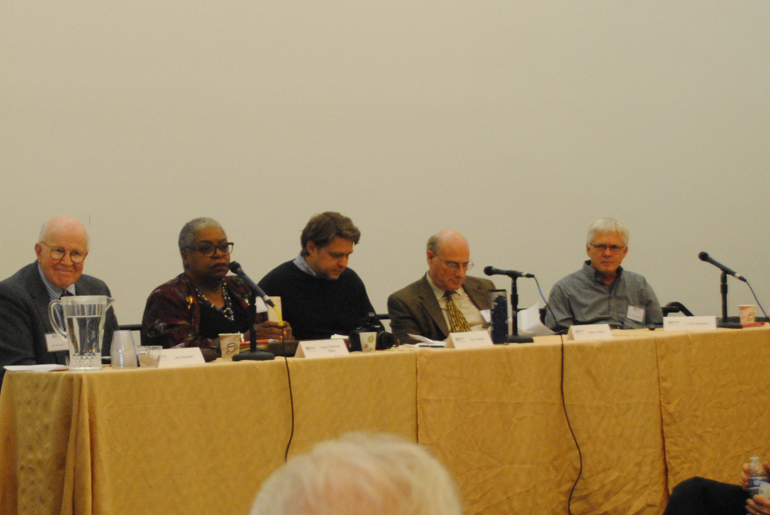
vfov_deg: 15.6
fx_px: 1885
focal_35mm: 88
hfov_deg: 23.0
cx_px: 238
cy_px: 290
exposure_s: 1/30
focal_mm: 32
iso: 900
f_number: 4.8
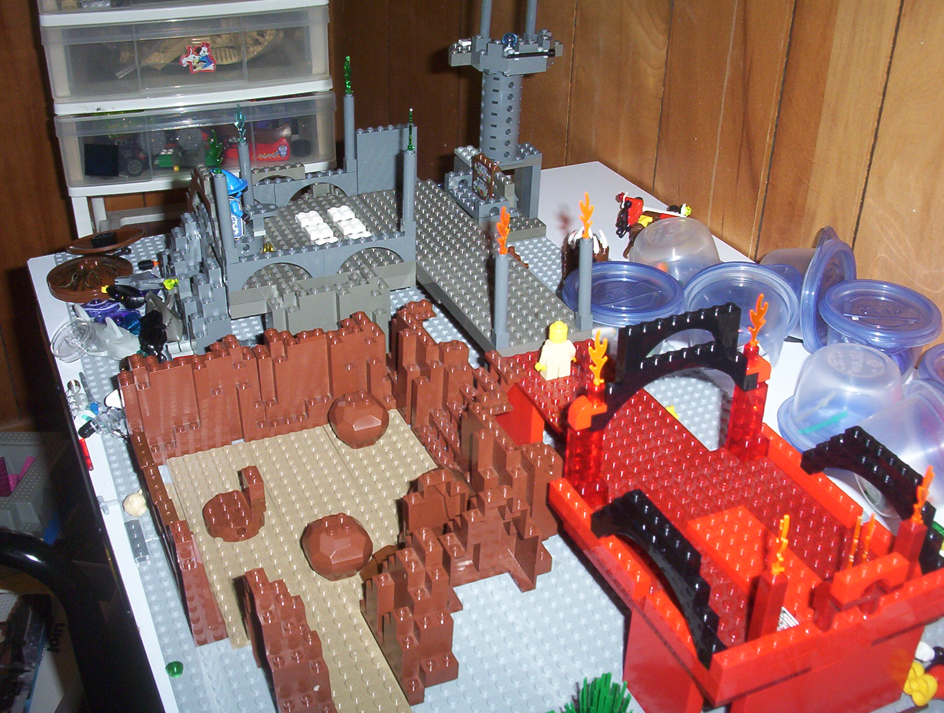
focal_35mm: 39
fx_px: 1066
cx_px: 472
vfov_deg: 37.0
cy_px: 356
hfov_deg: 47.8
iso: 140
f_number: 4.5
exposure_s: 1/30
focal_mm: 6
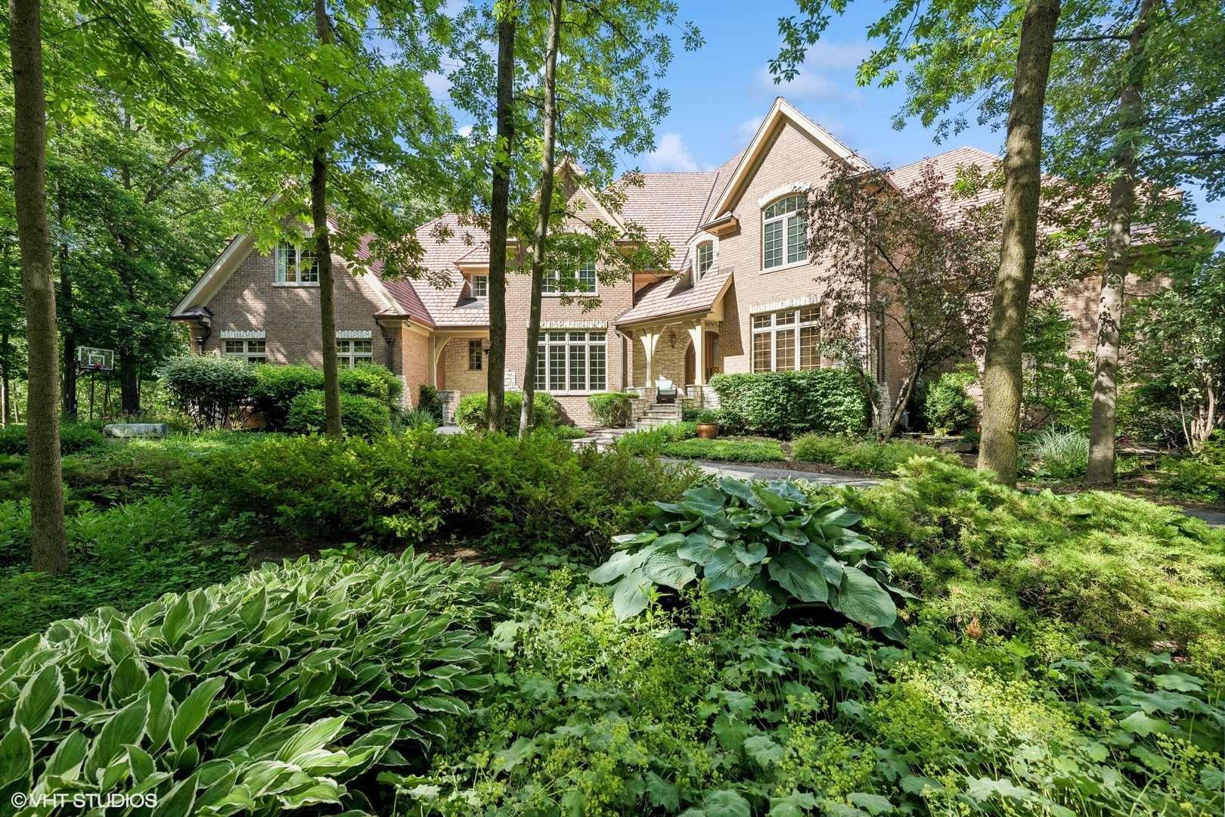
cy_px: 408
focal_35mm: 14
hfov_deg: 104.3
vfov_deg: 81.2
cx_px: 612
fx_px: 476
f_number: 9.5
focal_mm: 14
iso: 200
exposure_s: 1/125
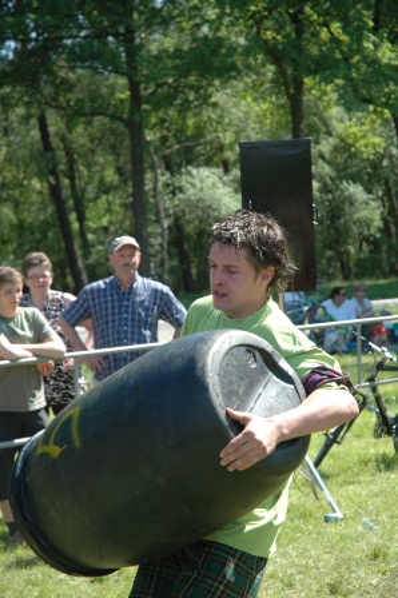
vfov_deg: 19.5
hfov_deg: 13.0
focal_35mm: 105
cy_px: 299
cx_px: 199
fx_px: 1744
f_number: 4.5
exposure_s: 1/1000
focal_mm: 70
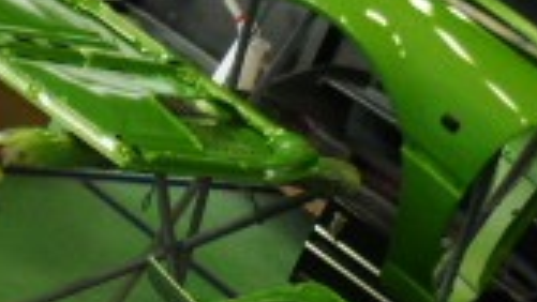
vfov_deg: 8.7
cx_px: 74
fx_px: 1965
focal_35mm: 138
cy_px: 331
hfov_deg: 15.4
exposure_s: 1/30
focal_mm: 5.5
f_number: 2.8
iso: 100
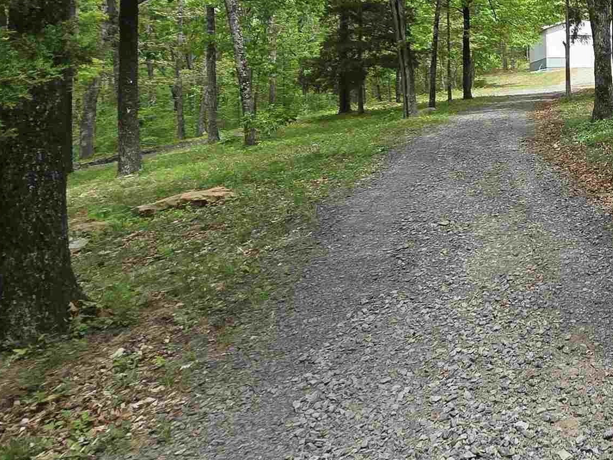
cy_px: 59
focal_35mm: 35
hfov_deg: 39.7
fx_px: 620
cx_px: 715
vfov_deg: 38.3
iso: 50
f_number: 2.2
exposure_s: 1/909
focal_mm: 2.2
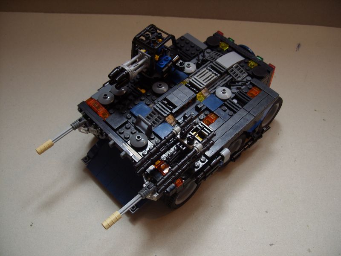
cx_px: 170
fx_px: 374
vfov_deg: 37.7
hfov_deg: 49.0
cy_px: 128
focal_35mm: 38
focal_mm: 7.8
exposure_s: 1/38
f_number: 2.8
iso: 100
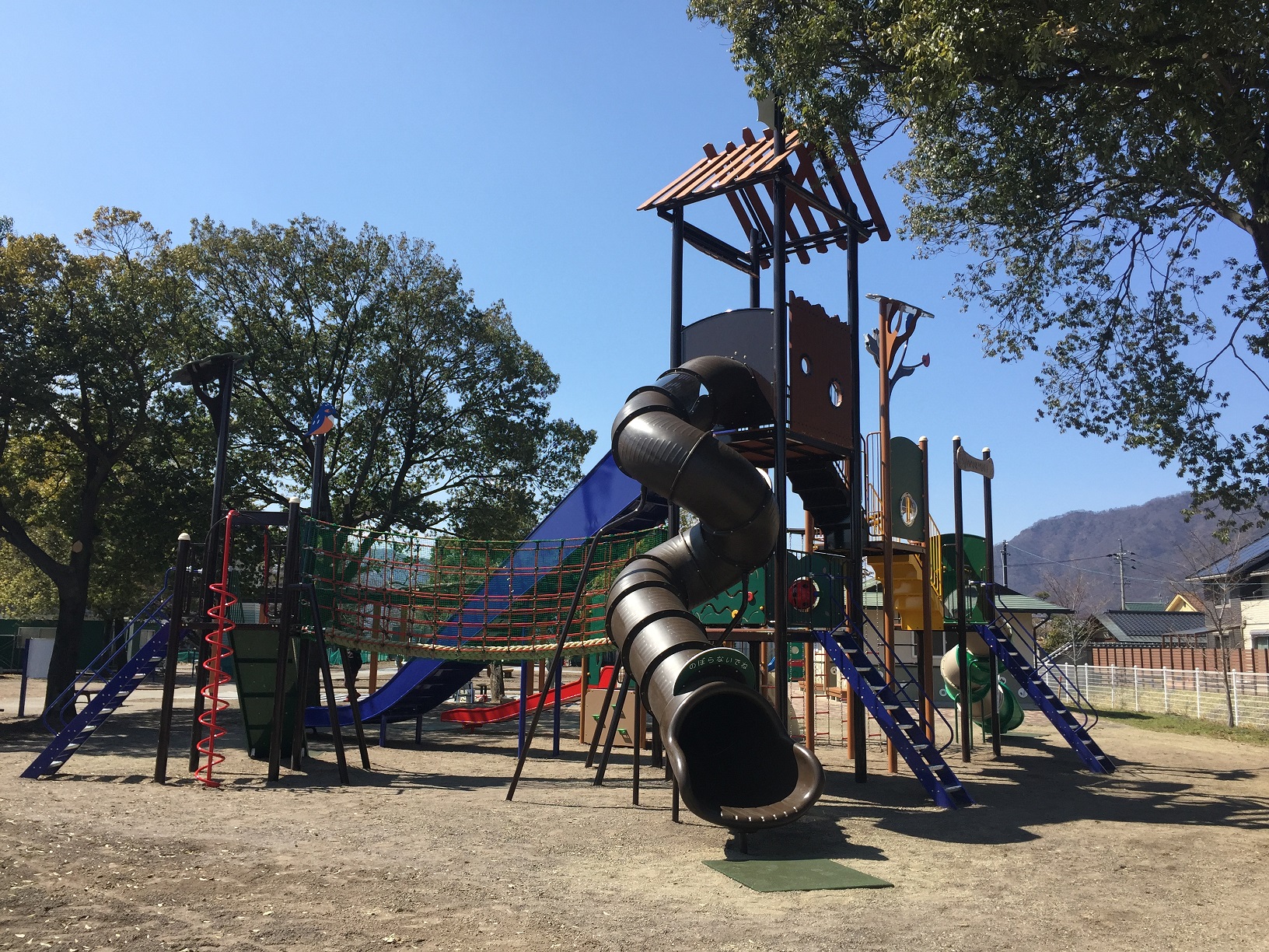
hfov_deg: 61.7
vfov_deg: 48.2
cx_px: 634
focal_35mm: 29
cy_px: 476
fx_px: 1063
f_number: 2.2
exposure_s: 1/1582
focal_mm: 4.15
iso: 32
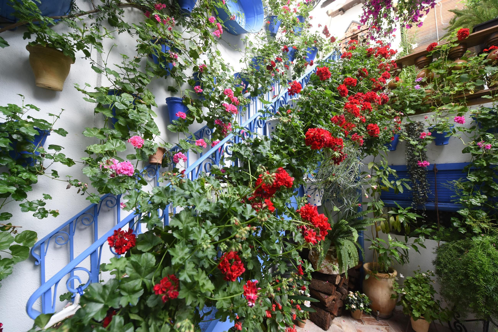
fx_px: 208
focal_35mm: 15
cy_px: 166
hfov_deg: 100.4
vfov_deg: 77.4
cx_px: 249
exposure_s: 1/320
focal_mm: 15
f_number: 4
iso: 900
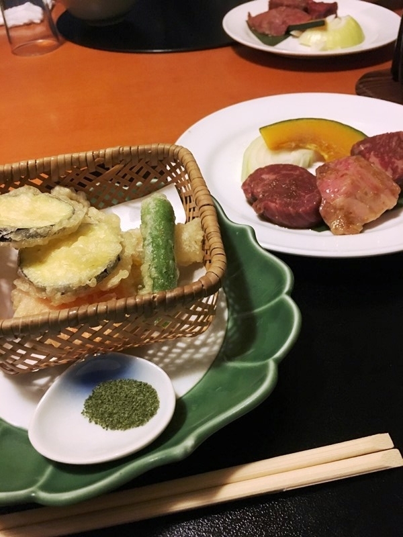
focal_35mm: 29
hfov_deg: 48.2
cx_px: 202
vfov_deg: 61.7
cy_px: 268
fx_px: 450
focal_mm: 4.15
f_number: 2.2
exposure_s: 1/15
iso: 200
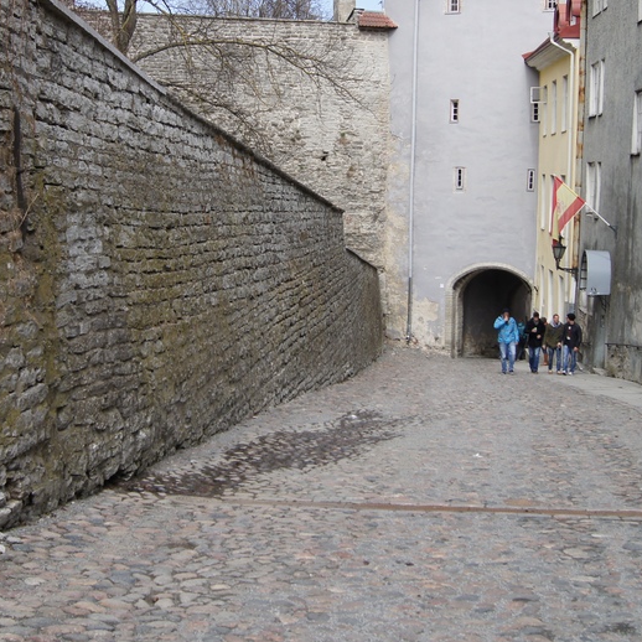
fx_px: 1238
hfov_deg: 29.0
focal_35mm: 59
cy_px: 185
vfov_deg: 28.8
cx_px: 264
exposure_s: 1/640
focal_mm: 20
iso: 100
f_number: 4.5
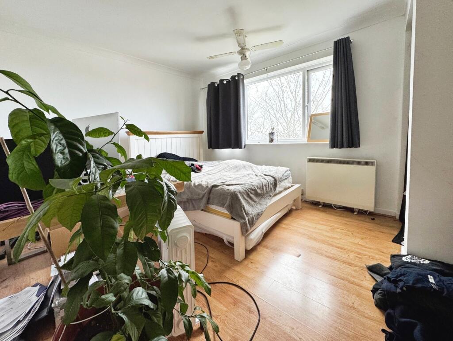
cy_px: 170
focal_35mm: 14
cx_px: 226
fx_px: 183
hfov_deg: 102.0
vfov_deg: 85.7
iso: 160
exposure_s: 1/99
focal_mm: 2.22
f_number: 2.2
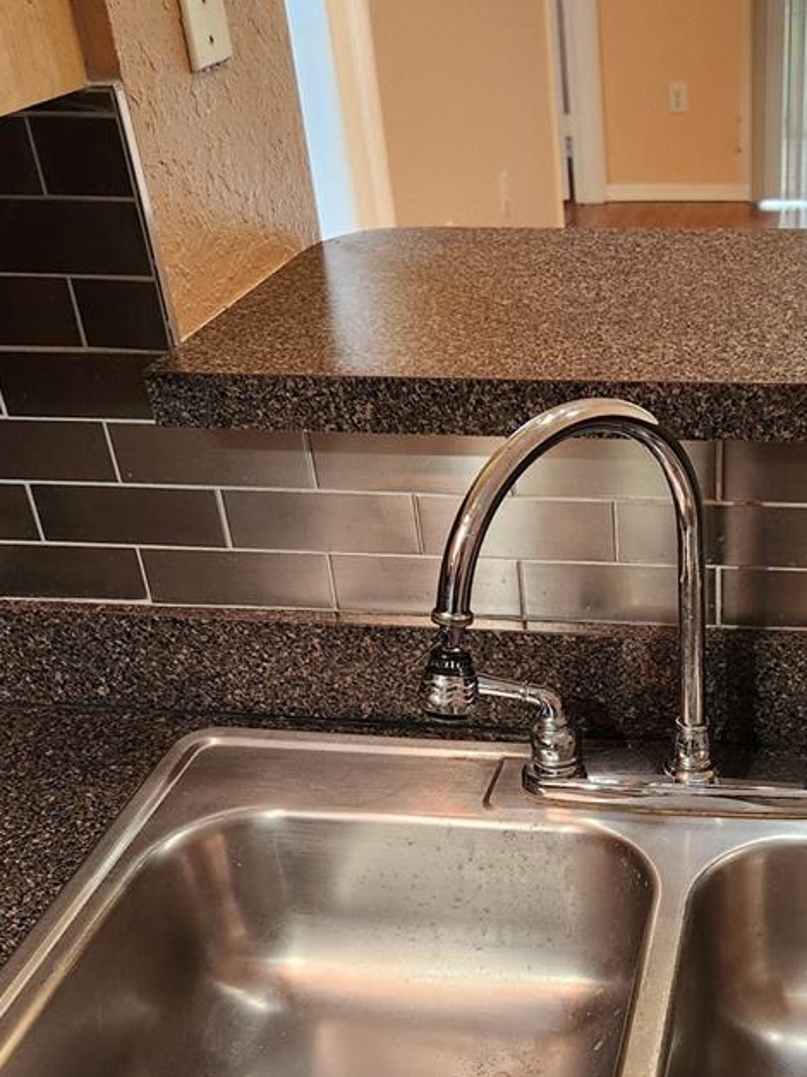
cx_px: 673
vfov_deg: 41.9
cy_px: 785
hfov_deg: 31.8
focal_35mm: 44
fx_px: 1368
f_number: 1.8
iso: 320
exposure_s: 1/120
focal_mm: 5.4
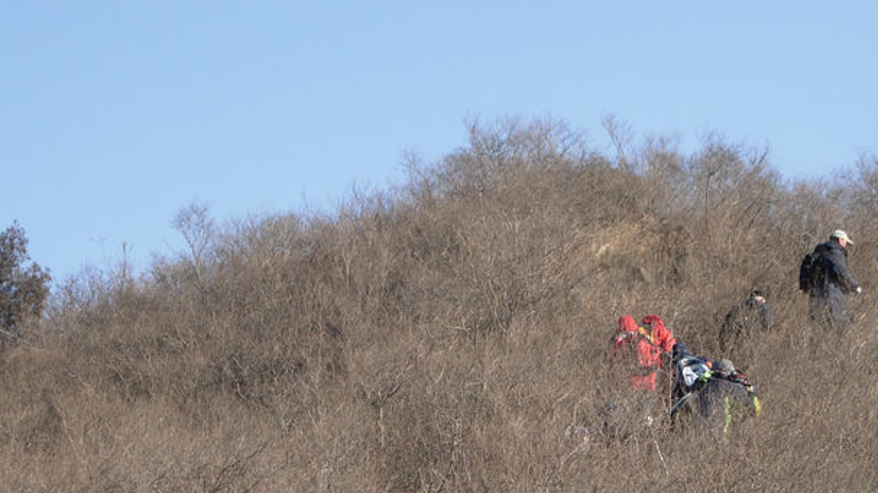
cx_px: 547
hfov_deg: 11.6
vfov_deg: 6.5
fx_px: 4306
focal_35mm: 185
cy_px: 392
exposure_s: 1/279
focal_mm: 21.5
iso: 50
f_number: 5.2
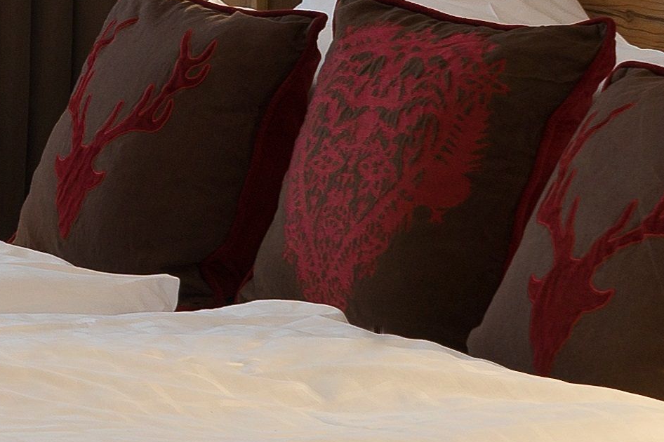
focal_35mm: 184
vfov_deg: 7.4
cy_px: 36
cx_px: -409
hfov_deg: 10.7
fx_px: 3392
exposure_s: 1/8
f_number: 8
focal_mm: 29
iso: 160
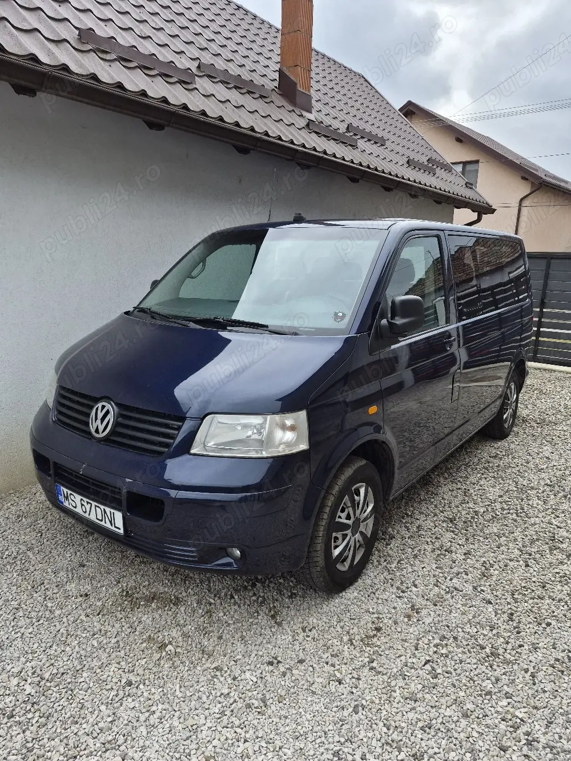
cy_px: 380
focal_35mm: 23
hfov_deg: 58.9
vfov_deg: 73.9
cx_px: 286
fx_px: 506
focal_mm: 5.4
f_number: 1.8
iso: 80
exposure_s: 1/2500
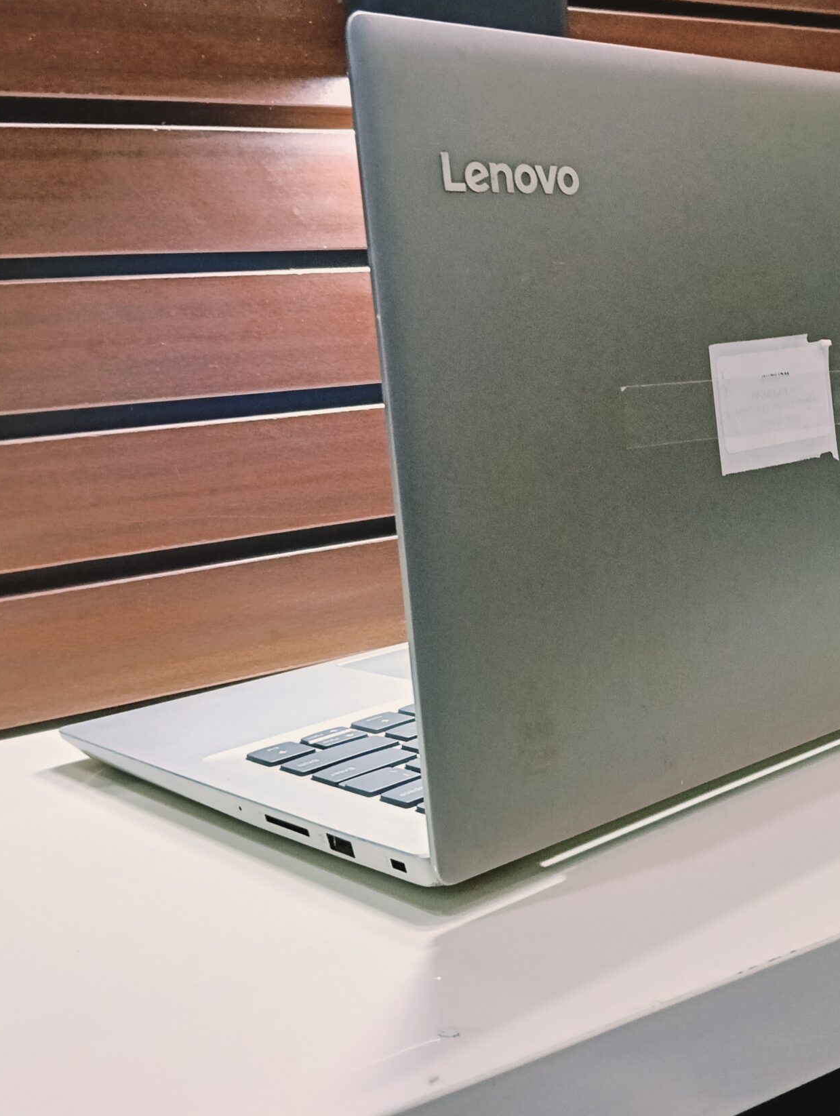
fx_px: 1356
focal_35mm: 42
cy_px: 428
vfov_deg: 44.4
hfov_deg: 33.9
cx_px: 603
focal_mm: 3.98
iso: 800
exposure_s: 1/30
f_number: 1.8
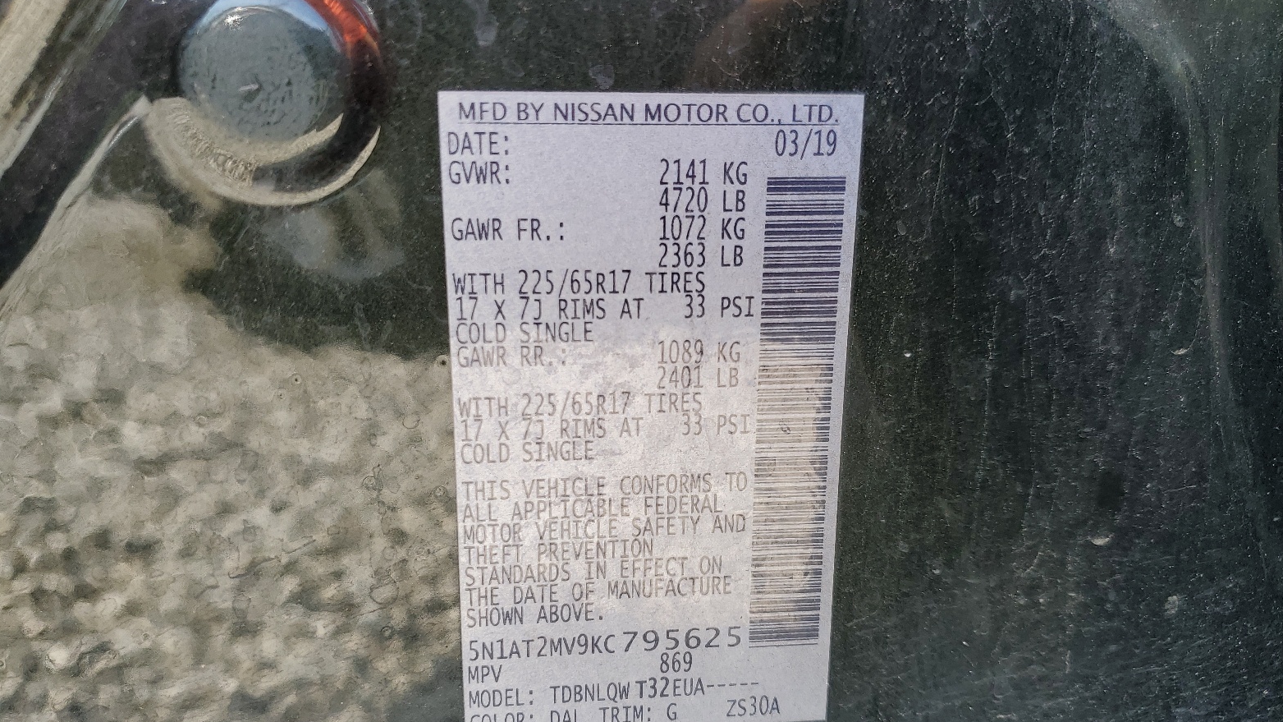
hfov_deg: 66.1
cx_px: 656
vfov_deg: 40.1
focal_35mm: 29
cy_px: 421
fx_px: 987
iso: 50
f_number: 1.5
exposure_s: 1/213
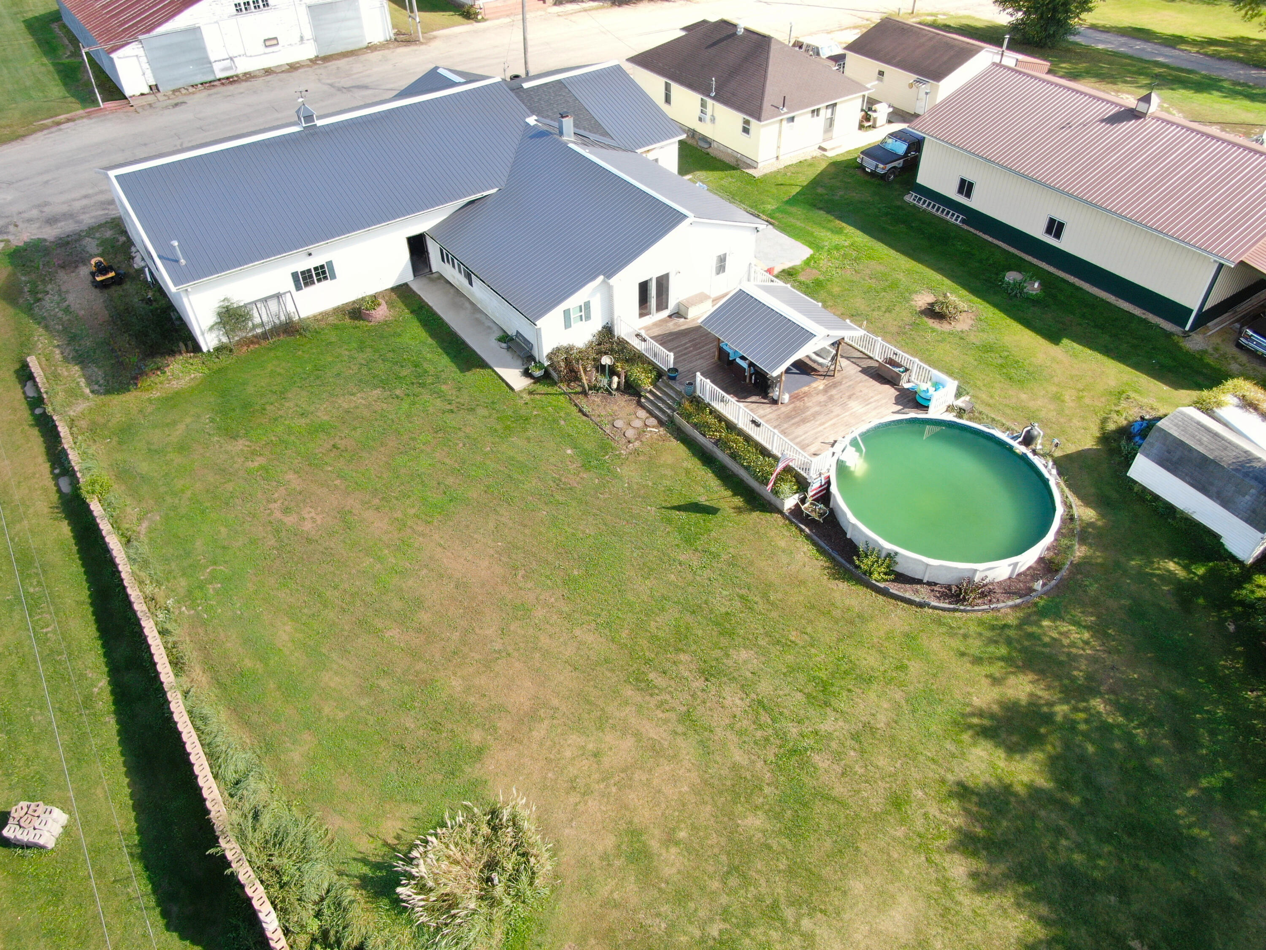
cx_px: 633
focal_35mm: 24
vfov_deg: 56.8
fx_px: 878
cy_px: 475
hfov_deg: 71.6
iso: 100
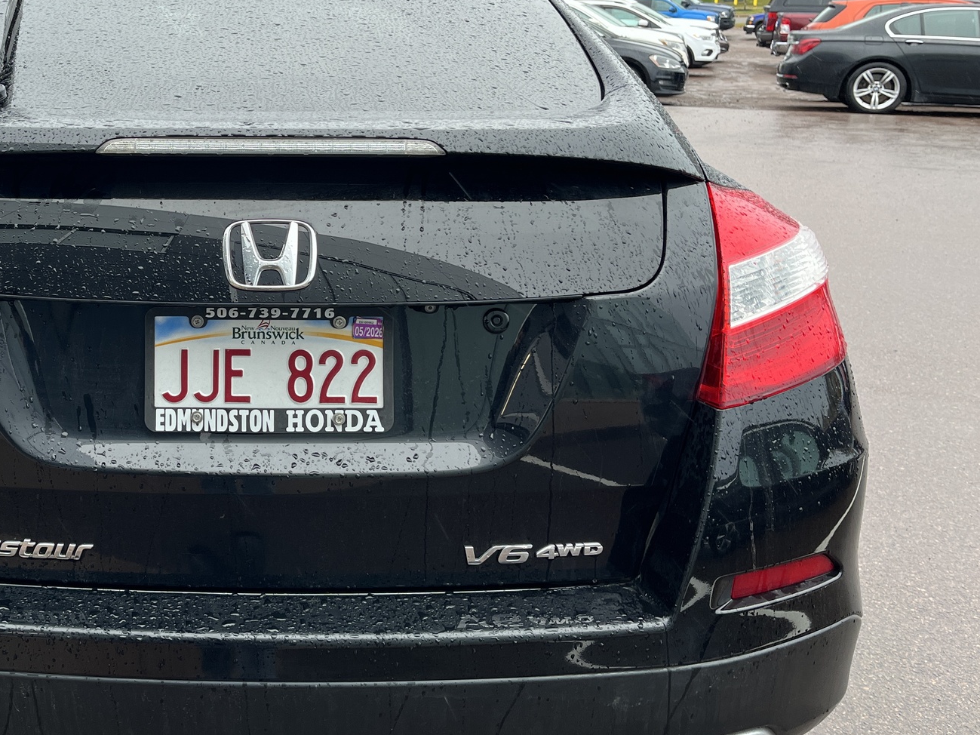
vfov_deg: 35.0
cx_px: 208
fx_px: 1161
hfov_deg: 43.8
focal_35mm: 41
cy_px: 284
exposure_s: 1/189
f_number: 1.6
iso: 40
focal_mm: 5.1
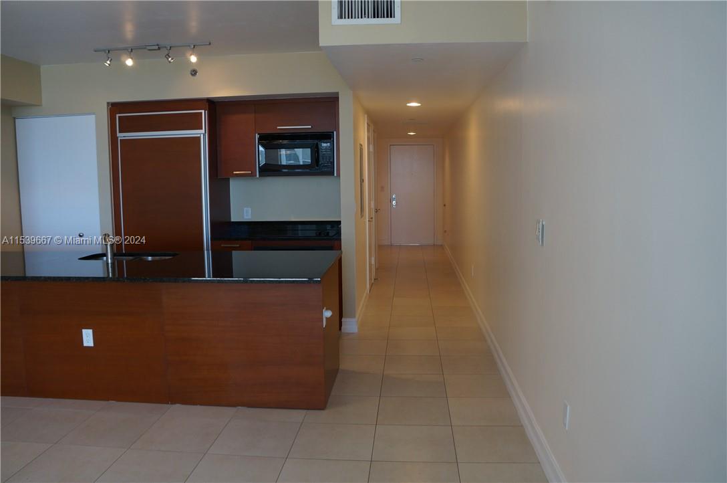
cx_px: 364
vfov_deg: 47.8
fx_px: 544
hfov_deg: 67.5
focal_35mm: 27
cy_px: 242
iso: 250
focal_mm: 18
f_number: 4
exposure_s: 1/60
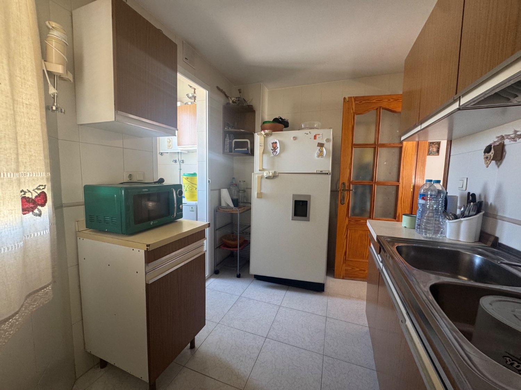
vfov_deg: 85.7
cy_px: 195
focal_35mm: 14
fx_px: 211
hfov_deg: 102.1
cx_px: 260
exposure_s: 1/50
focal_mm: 2.22
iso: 160
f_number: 2.2
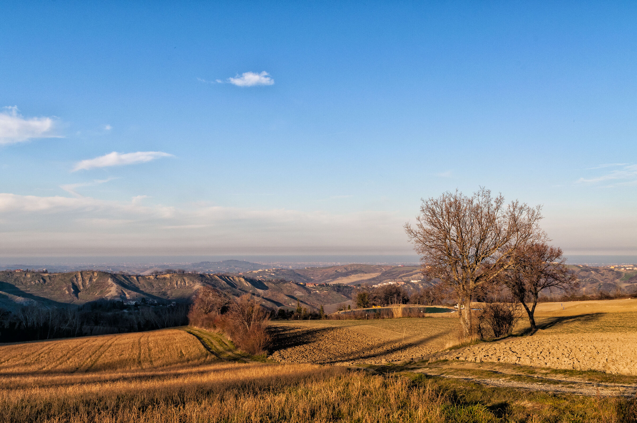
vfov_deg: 36.8
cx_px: 318
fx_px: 636
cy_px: 212
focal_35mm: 36
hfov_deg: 53.2
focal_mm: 24
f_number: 11
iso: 200
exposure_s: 1/60
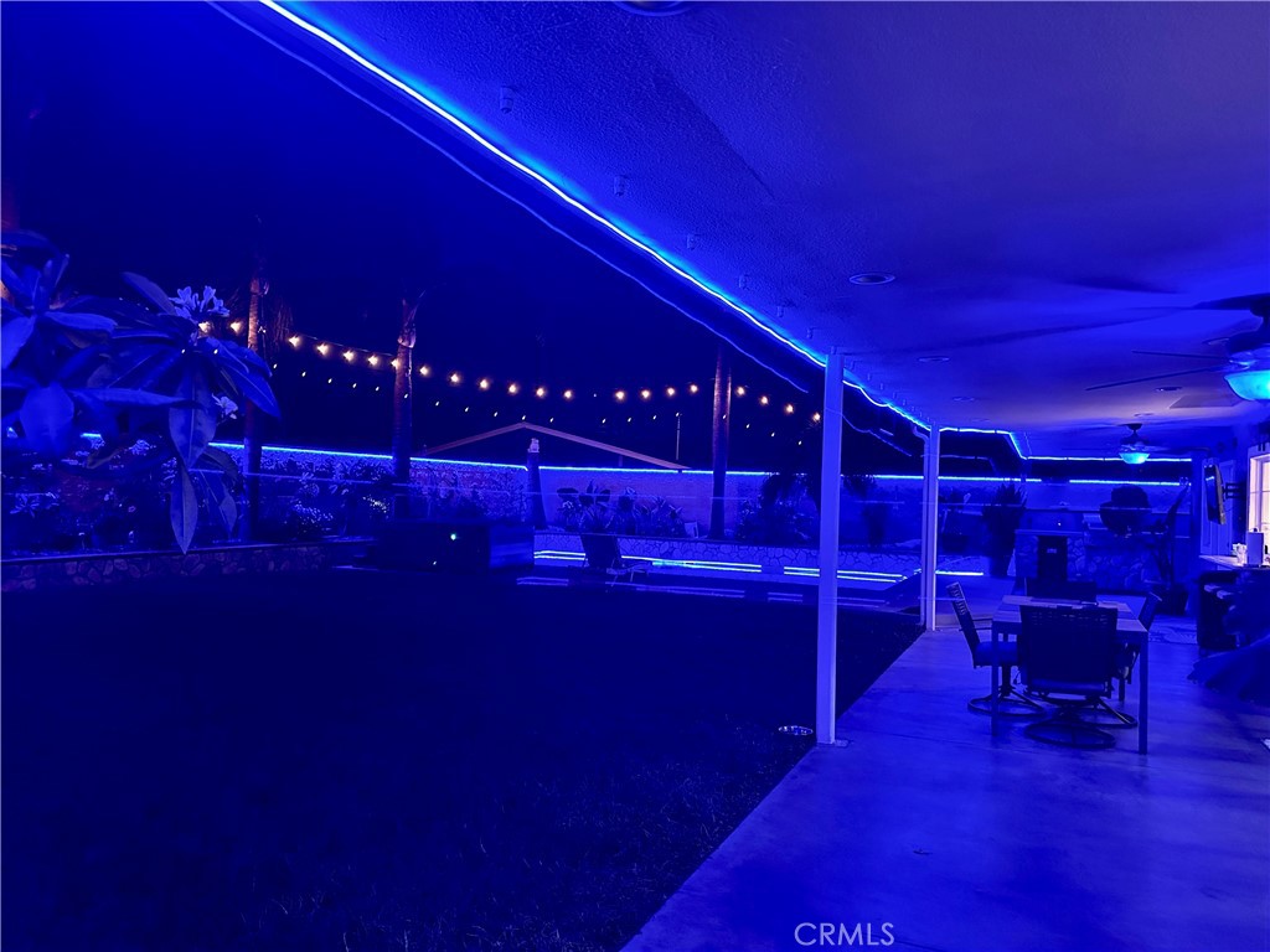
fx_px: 881
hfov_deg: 71.6
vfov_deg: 56.8
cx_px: 635
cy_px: 476
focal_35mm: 24
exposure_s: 1/30
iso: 1250
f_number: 1.78
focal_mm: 6.86
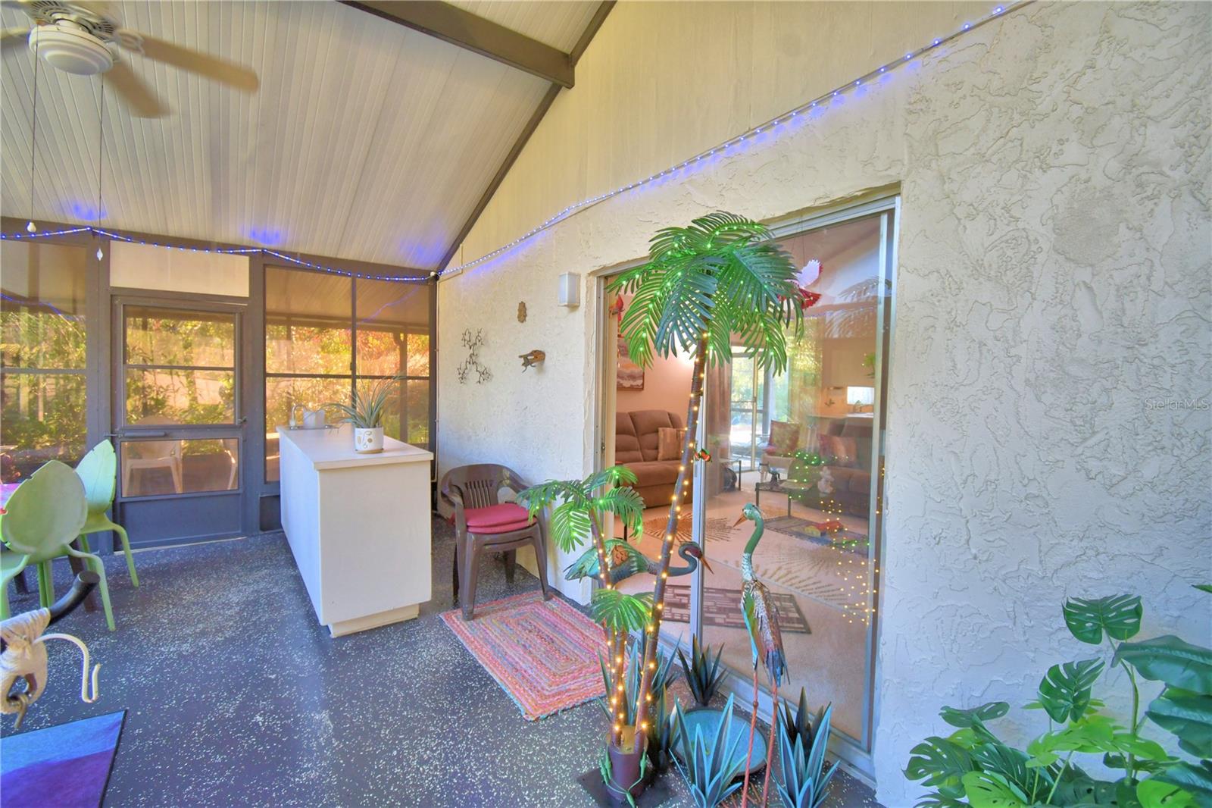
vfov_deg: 77.3
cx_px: 606
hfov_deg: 100.4
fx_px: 505
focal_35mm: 15
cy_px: 404
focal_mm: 10
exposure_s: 1/40
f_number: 4.5
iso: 400
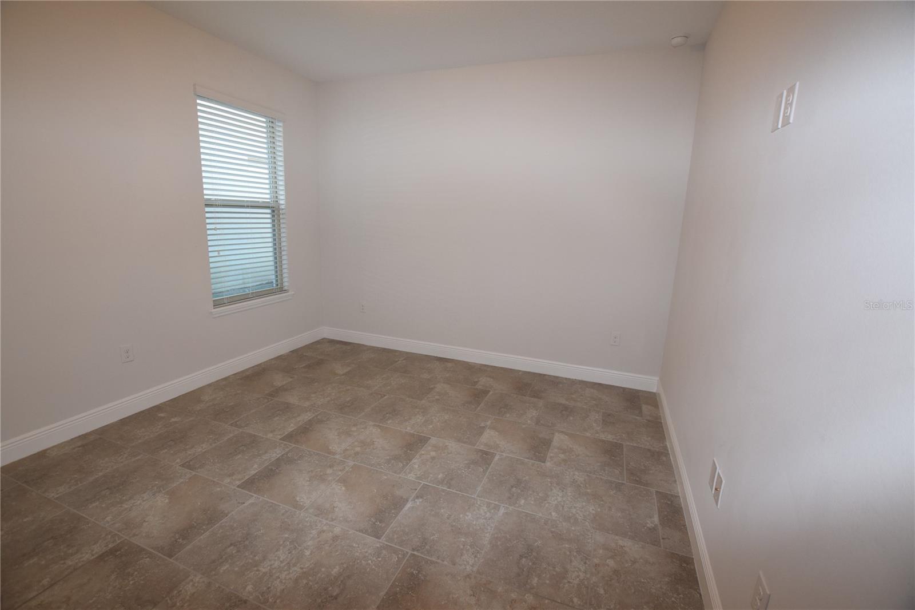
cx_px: 458
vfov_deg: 77.3
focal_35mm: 15
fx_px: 381
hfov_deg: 100.4
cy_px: 305
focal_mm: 10
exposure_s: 1/100
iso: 800
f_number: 5
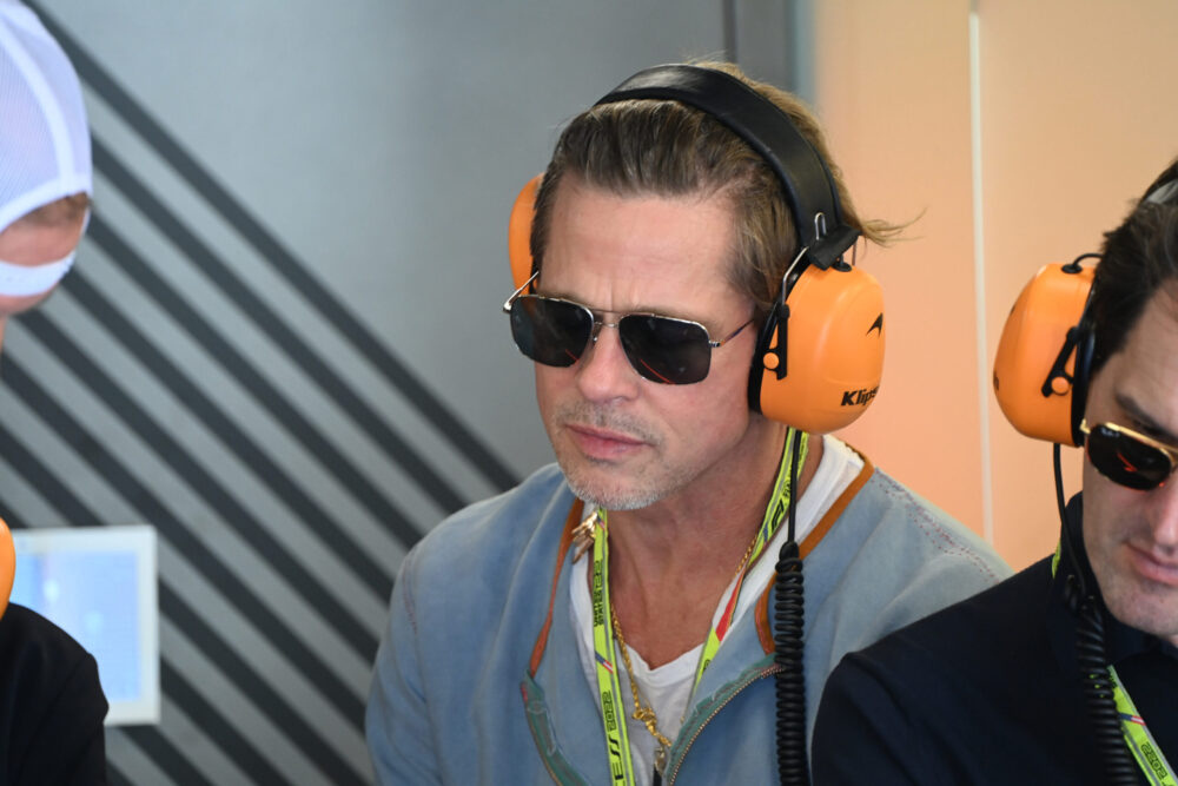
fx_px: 18326
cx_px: 589
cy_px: 393
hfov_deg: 3.7
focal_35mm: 560
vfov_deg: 2.5
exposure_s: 1/100
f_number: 6.3
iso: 2500
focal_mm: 560
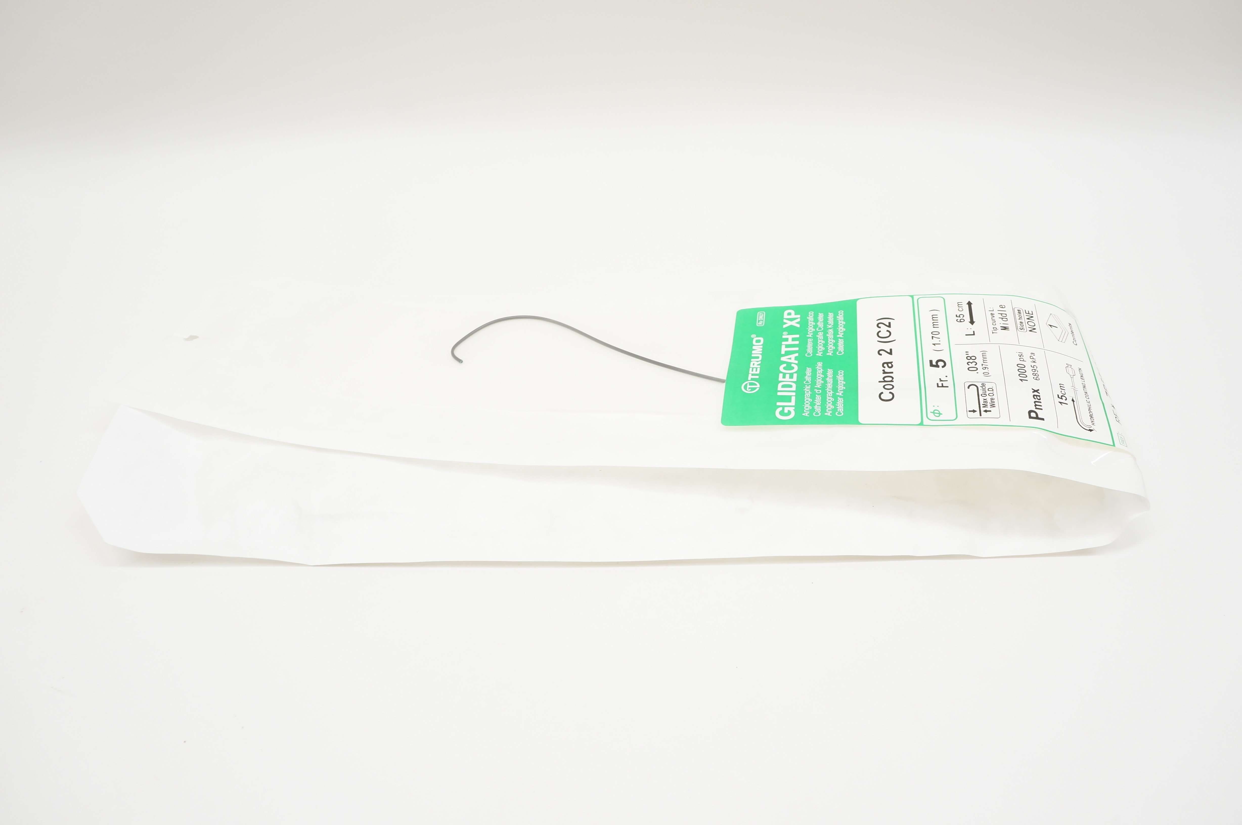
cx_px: 621
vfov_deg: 47.8
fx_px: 930
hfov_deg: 67.4
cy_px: 412
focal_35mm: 27
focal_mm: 18
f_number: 6.3
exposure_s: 1/50
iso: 400
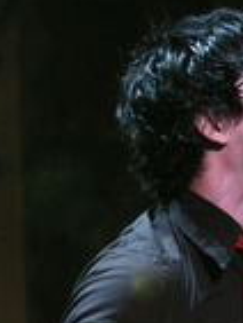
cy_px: 447
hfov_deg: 5.2
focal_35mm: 285
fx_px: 2664
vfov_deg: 6.9
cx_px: 292
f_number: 4.5
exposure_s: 1/125
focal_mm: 70
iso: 800
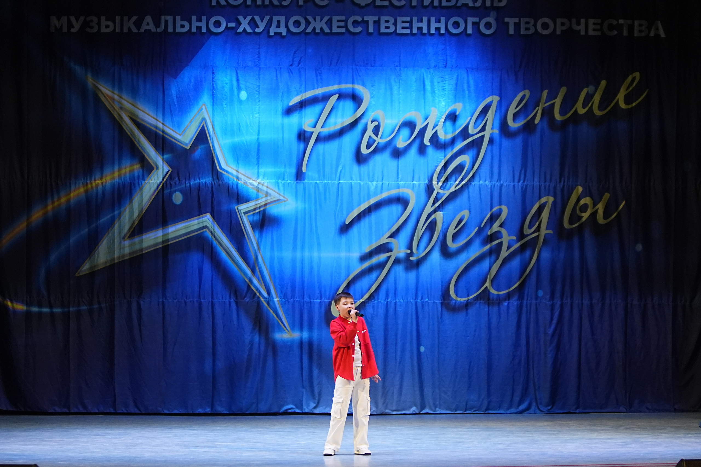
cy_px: 234
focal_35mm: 105
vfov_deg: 13.0
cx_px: 350
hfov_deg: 19.5
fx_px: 2045
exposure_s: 1/400
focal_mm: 70
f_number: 2.8
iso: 3200
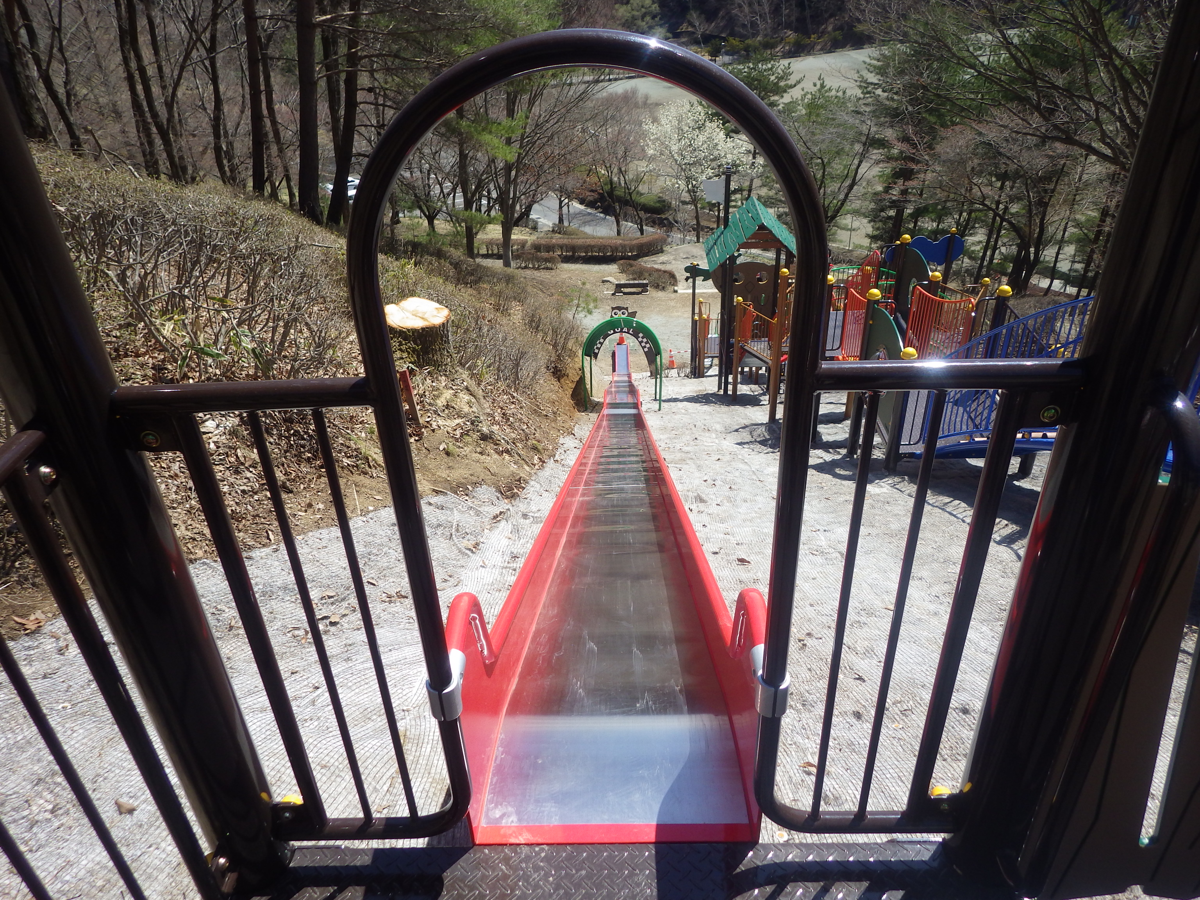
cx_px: 600
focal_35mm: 25
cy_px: 450
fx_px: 867
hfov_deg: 69.4
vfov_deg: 54.9
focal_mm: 4.5
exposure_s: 1/1500
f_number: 2.8
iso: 125
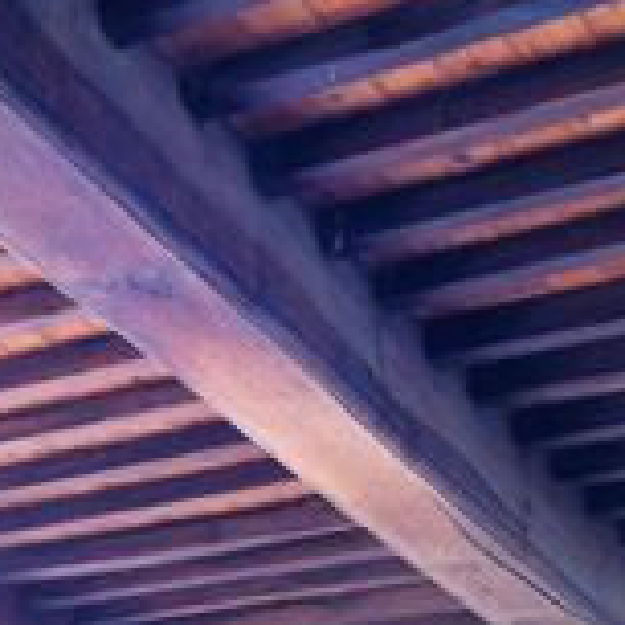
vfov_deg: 17.9
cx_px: 106
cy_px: 306
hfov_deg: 17.7
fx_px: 1981
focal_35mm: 97
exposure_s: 1/17
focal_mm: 3.85
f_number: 2.8
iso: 80
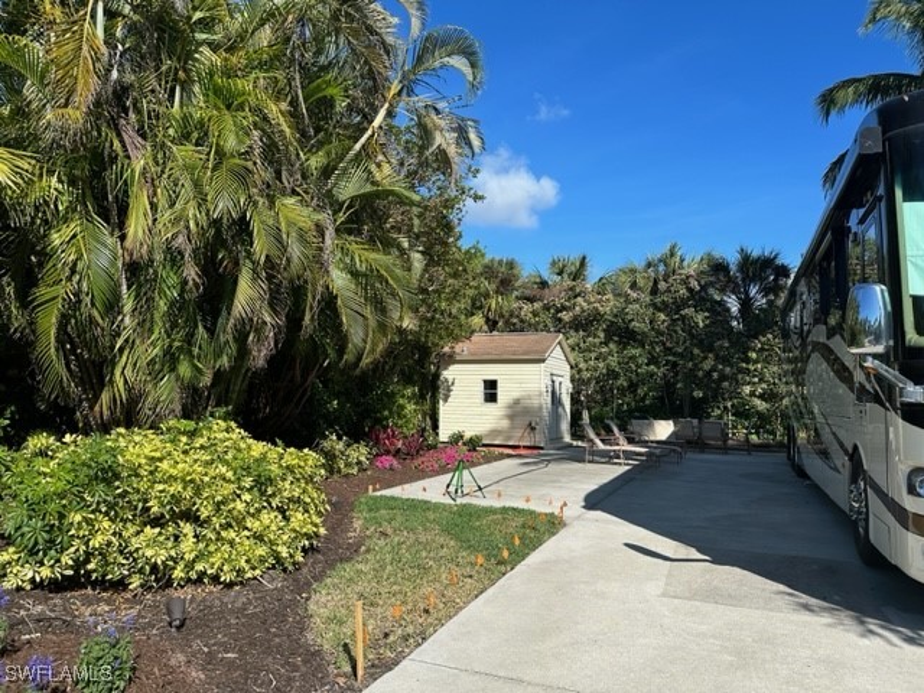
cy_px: 346
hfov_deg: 71.6
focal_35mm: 24
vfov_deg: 56.8
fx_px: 641
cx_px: 462
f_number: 1.78
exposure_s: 1/4545
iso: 80
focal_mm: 6.86
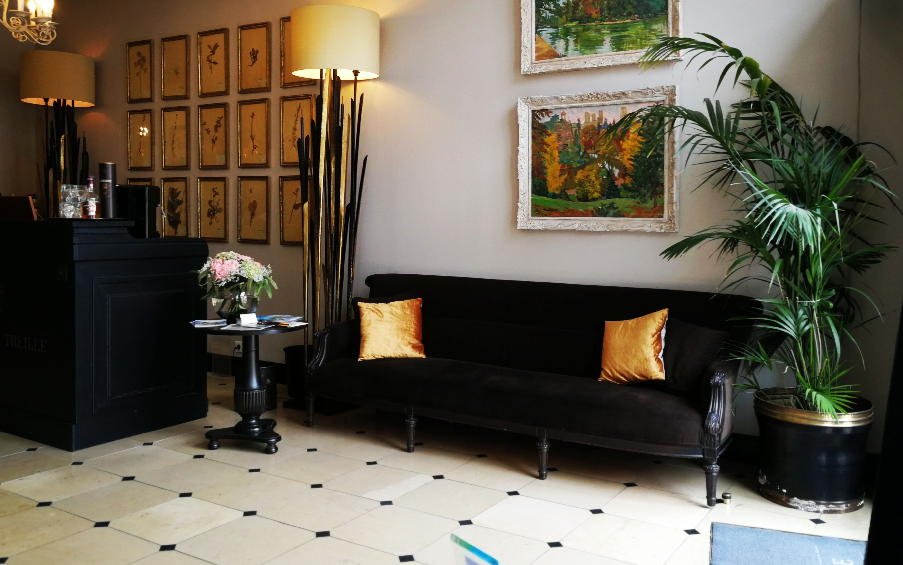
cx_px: 461
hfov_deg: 61.2
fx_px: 763
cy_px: 249
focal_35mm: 31
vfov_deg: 40.5
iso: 100
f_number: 4
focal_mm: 3.95
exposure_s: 1/50
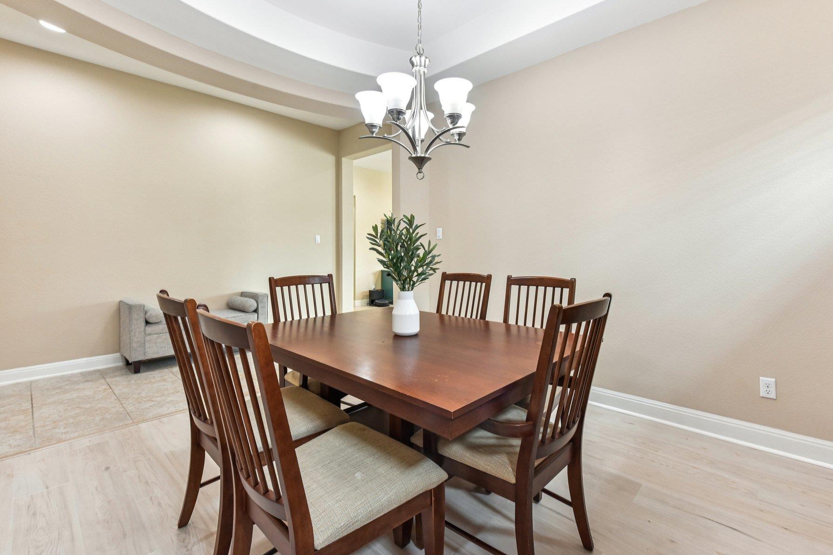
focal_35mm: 16
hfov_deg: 96.7
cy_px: 261
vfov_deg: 73.6
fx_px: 370
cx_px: 439
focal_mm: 14
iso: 500
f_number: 8
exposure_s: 1/15
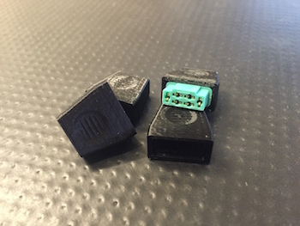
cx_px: 150
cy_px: 113
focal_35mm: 29
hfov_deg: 61.6
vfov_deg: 48.3
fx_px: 252
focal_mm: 4.15
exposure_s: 1/15
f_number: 2.2
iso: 320
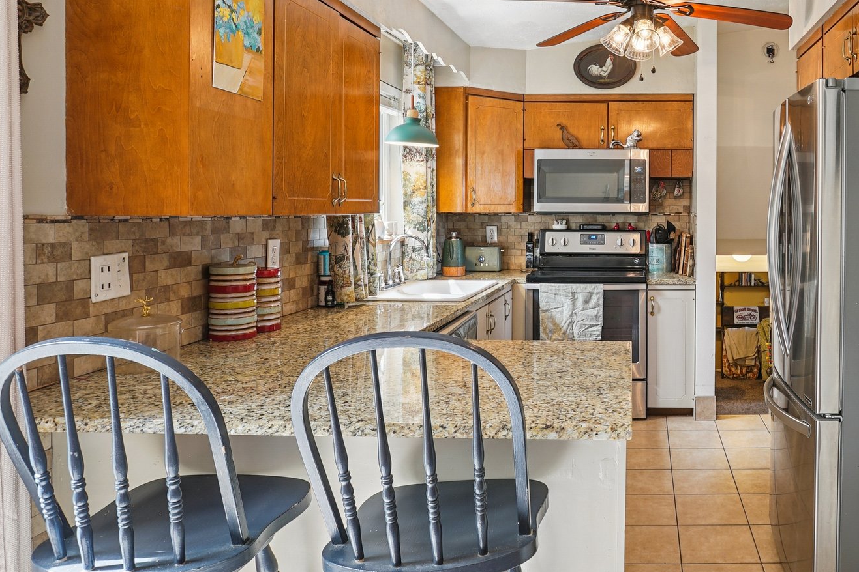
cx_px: 640
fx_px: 668
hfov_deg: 61.9
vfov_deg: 45.9
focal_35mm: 28
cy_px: 205
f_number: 8
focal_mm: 18
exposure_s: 1/3.33
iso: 100
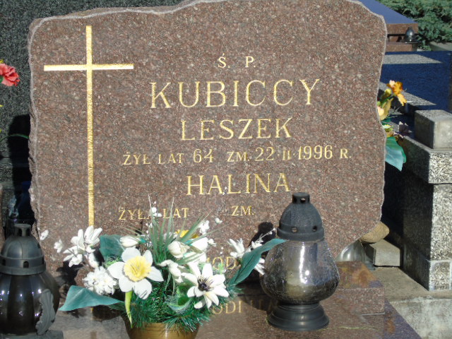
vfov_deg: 15.7
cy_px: 170
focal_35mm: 94
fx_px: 1227
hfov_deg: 20.9
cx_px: 226
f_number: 4.3
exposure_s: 1/640
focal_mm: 17
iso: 80
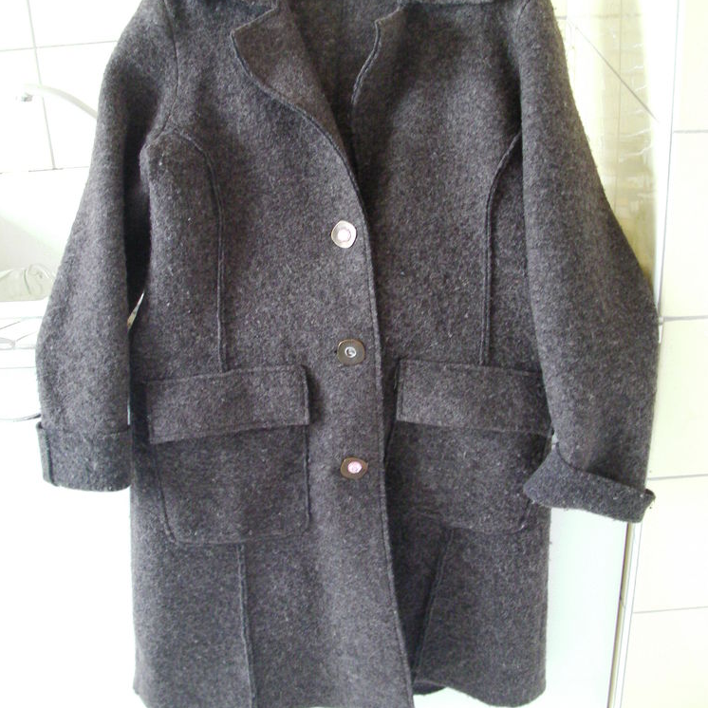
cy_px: 305
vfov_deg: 37.5
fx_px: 1041
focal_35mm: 45
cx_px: 354
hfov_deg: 37.6
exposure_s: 1/19.4
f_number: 3.5
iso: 200
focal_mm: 6.3
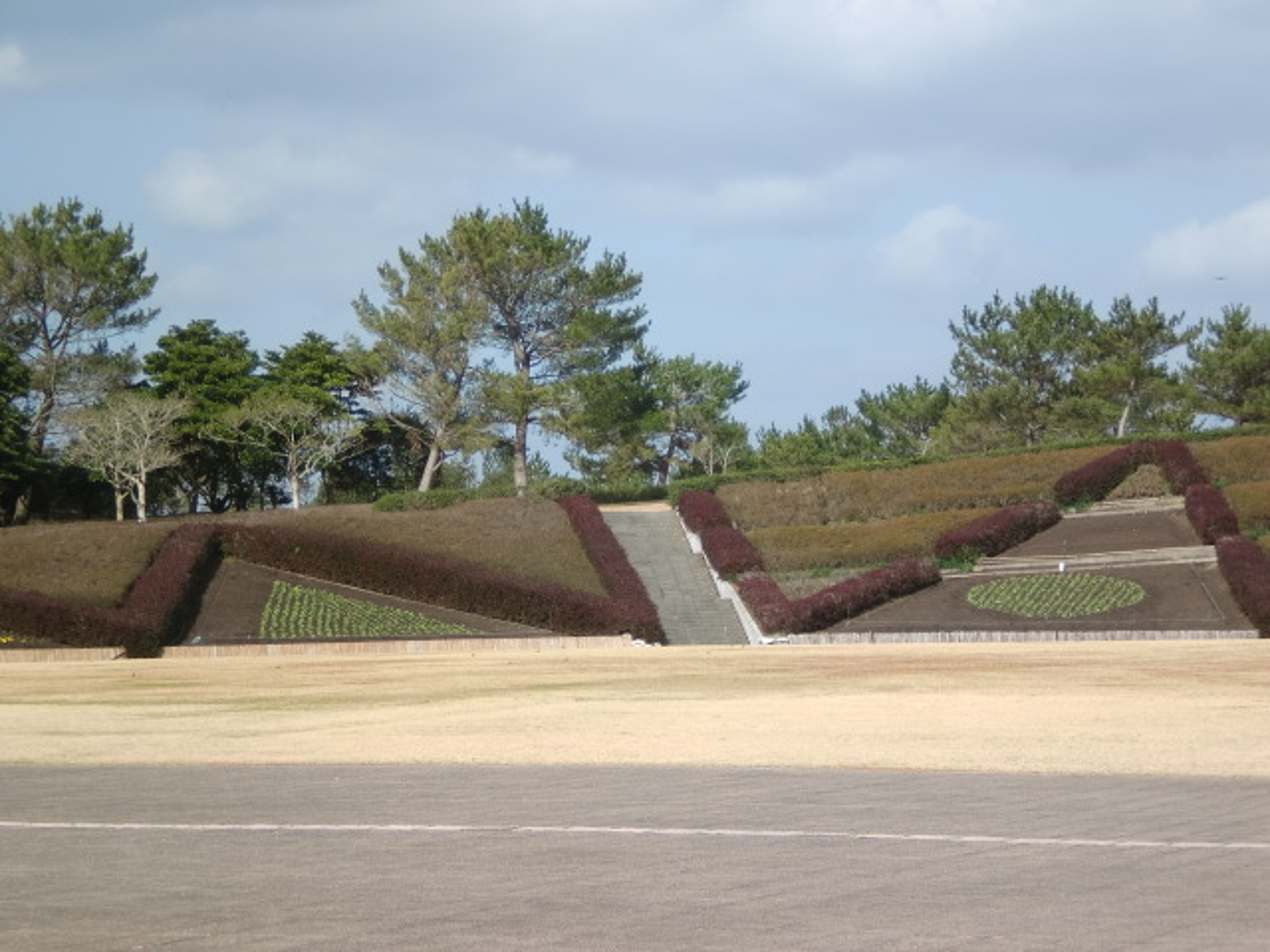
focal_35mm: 106
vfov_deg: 14.0
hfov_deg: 18.5
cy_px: 476
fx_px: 3889
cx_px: 635
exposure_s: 1/320
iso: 64
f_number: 5.9
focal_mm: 18.9
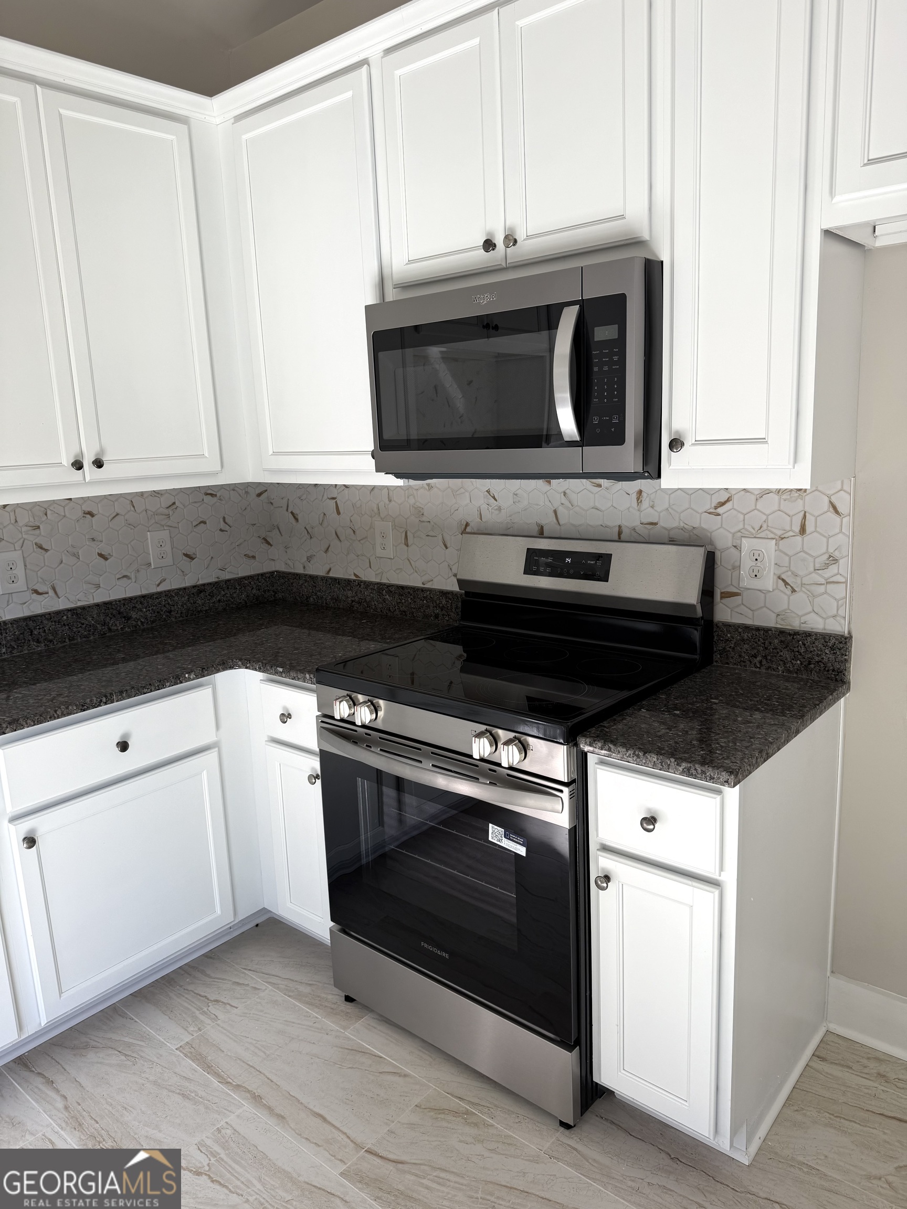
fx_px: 838
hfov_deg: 56.8
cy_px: 604
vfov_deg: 71.6
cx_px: 454
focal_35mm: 24
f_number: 1.78
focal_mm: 6.76
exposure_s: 1/348
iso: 80
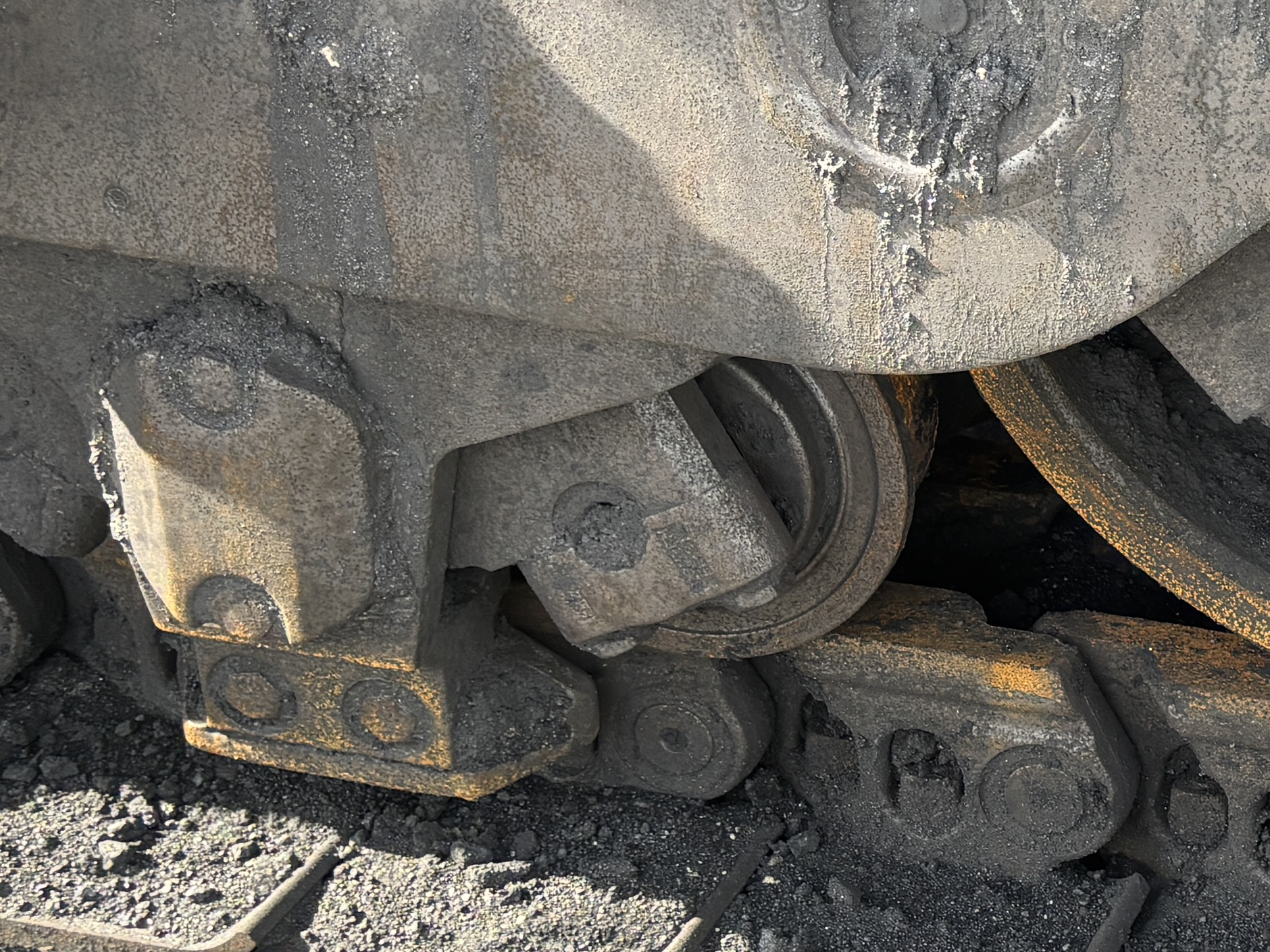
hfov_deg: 22.1
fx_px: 2898
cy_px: 432
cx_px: 1677
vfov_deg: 18.7
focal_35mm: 79
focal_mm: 5.96
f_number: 1.6
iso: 50
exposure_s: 1/191
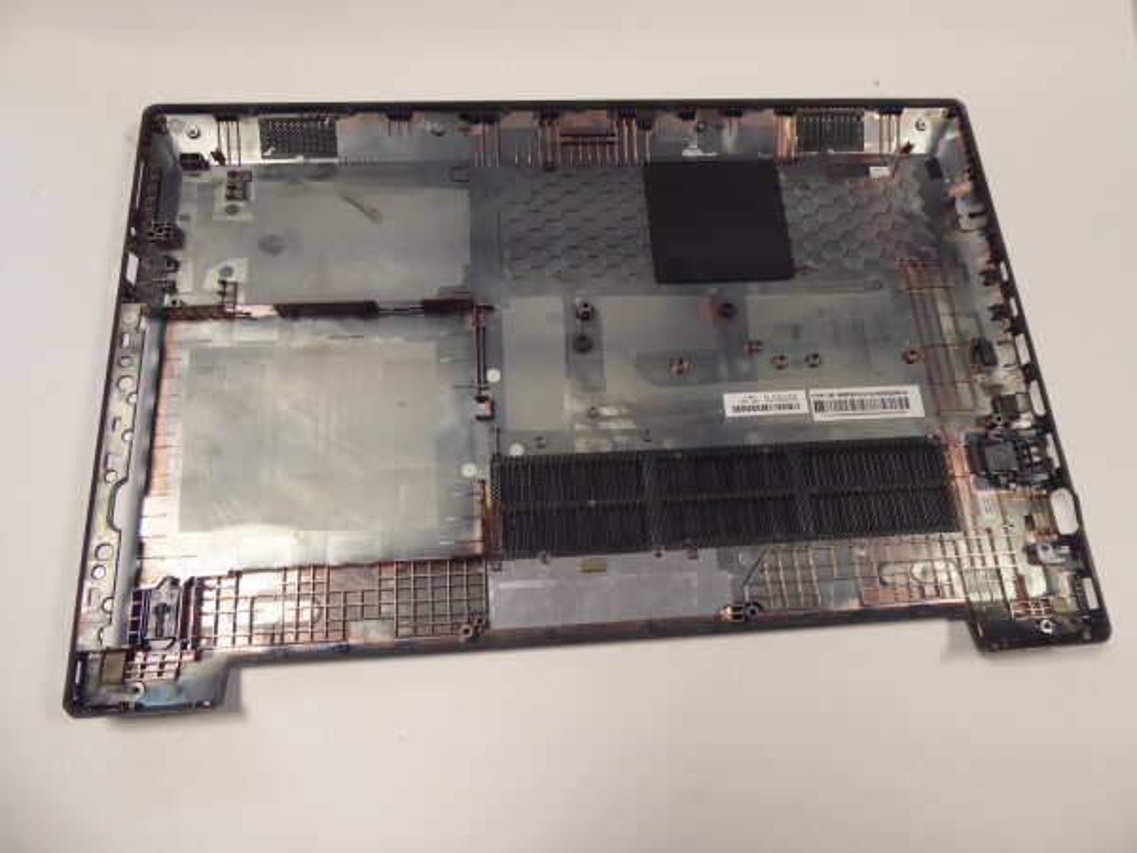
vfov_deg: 54.9
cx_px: 568
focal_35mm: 25
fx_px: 821
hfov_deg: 69.4
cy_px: 426
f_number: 3.3
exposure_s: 1/60
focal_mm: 4.3
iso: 320
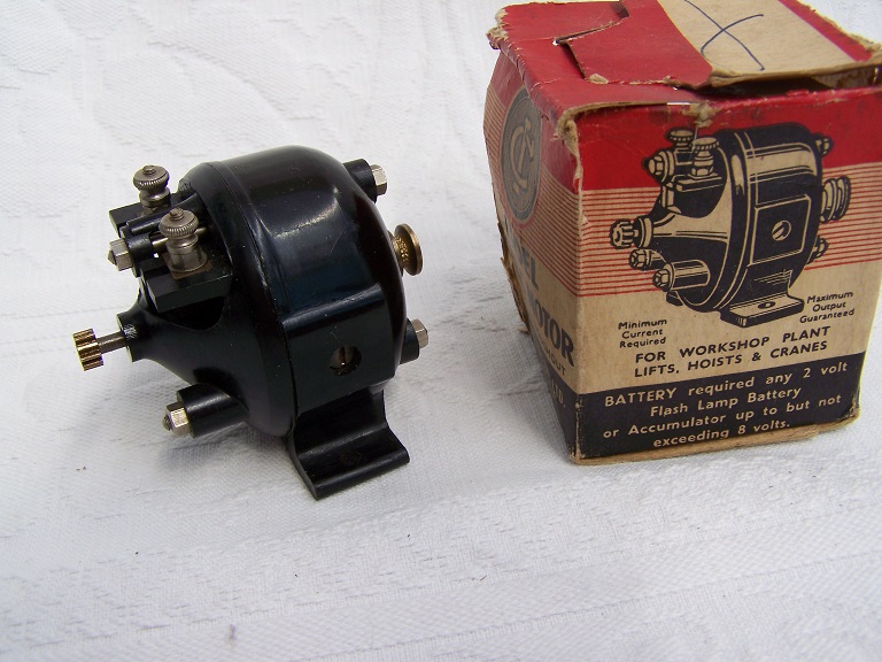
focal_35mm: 38
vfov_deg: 37.7
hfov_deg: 49.0
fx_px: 968
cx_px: 441
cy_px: 331
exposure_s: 1/640
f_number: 4
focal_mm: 6.3
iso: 64
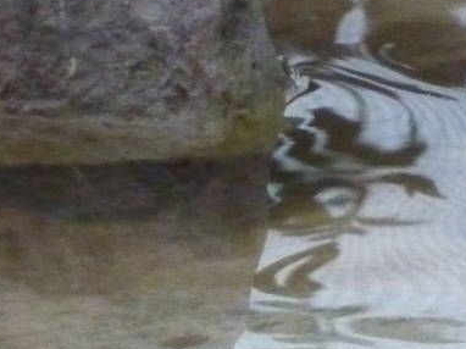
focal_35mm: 1258
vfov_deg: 1.2
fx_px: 16925
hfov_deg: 1.6
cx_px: -301
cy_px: 597
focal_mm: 49.2
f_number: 4.9
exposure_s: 1/160
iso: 800
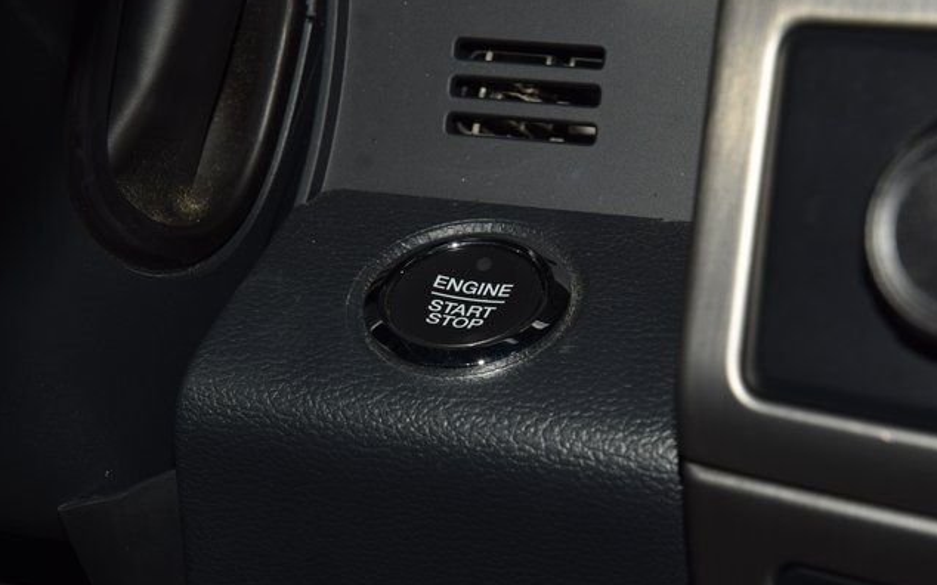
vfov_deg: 12.1
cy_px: 301
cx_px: 471
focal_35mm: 108
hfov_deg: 19.3
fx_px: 2757
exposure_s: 1/125
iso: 100
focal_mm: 70
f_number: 8
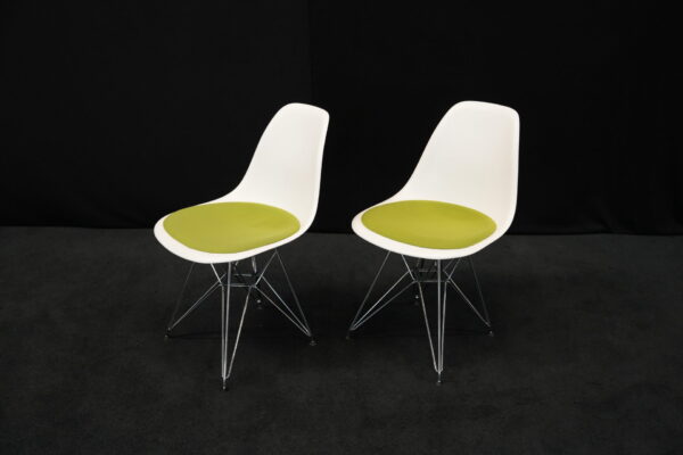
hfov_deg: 57.2
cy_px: 228
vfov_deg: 40.0
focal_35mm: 33
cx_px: 342
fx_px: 626
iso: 4000
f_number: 4
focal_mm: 33
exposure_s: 1/160
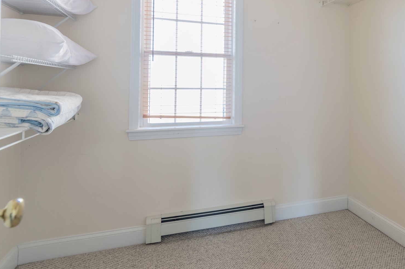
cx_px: 279
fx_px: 281
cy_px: 85
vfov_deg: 50.1
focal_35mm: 25
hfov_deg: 69.0
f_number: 5
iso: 200
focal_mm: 12
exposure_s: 1/5
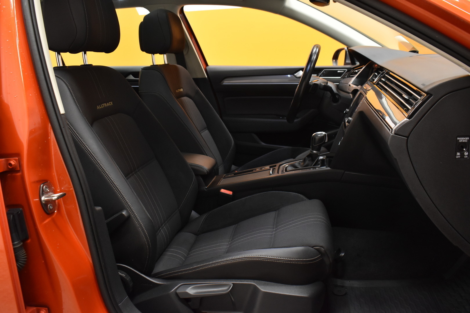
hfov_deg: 57.2
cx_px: 235
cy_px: 156
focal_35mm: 33
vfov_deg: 40.0
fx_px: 431
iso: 1250
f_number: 5.6
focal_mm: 22
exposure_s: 1/25
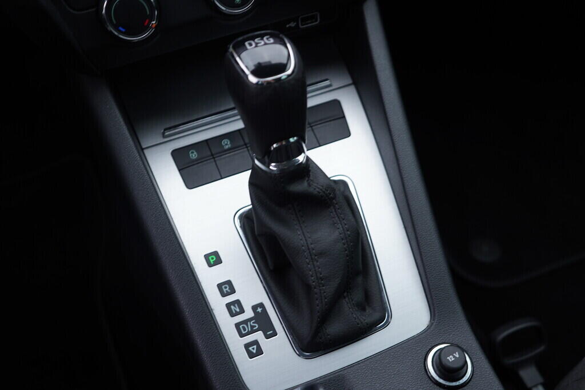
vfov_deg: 36.9
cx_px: 292
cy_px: 195
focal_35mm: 36
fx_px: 585
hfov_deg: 53.1
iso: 125
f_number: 3.2
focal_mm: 24
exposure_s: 1/40
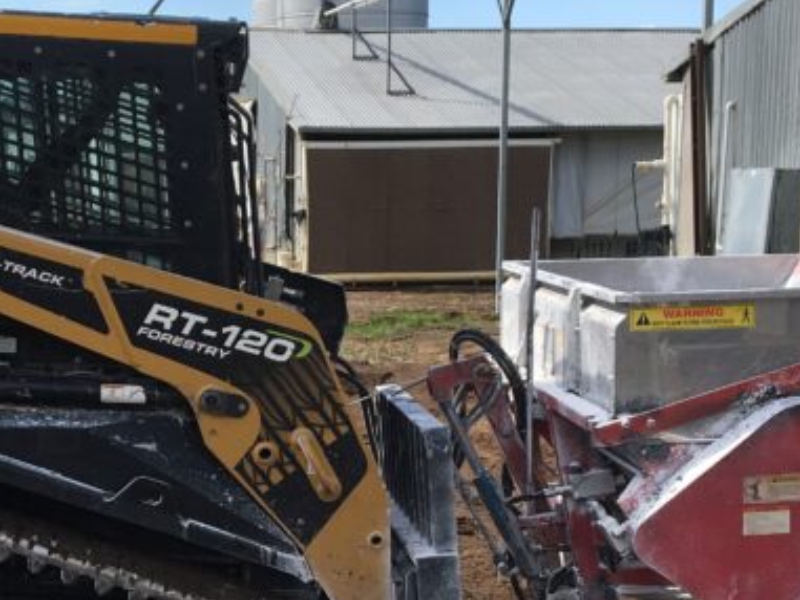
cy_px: 499
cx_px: 168
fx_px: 1803
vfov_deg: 18.7
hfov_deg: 24.6
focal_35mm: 78
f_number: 2.2
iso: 25
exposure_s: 1/1099
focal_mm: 4.15
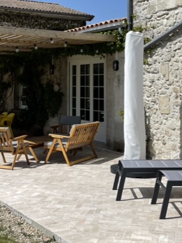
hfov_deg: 24.4
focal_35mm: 60
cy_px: 61
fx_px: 421
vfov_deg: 31.6
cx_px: 76
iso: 32
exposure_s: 1/7407
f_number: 1.6
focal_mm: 5.1
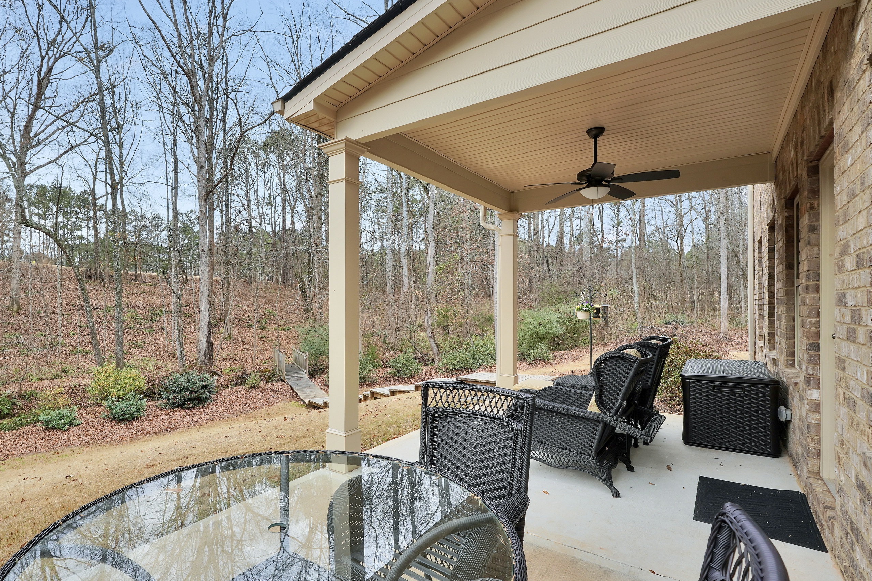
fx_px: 436
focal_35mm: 18
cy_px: 301
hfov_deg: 89.4
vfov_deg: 67.4
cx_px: 371
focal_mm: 10
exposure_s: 1/100
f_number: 5.6
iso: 100
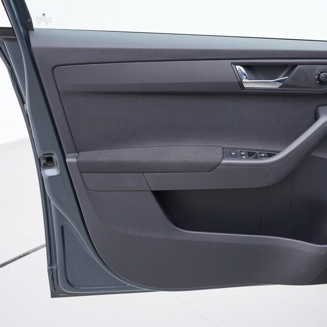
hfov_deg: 35.5
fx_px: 502
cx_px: 232
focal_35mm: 47
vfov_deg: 36.1
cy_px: 166
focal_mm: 24
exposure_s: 1/40
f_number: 3.2
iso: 125
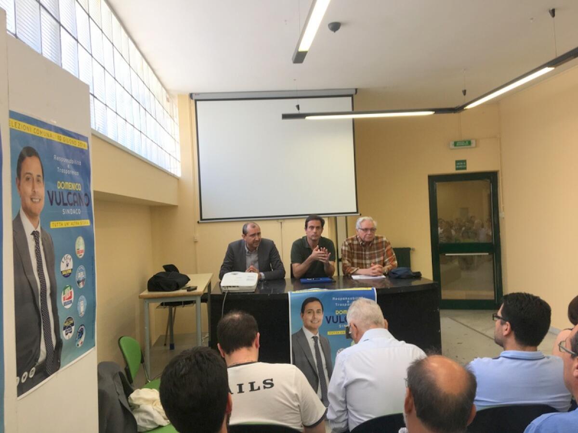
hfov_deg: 61.7
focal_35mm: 29
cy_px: 216
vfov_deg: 48.2
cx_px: 289
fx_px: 484
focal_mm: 4.15
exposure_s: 1/50
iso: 32
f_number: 2.2
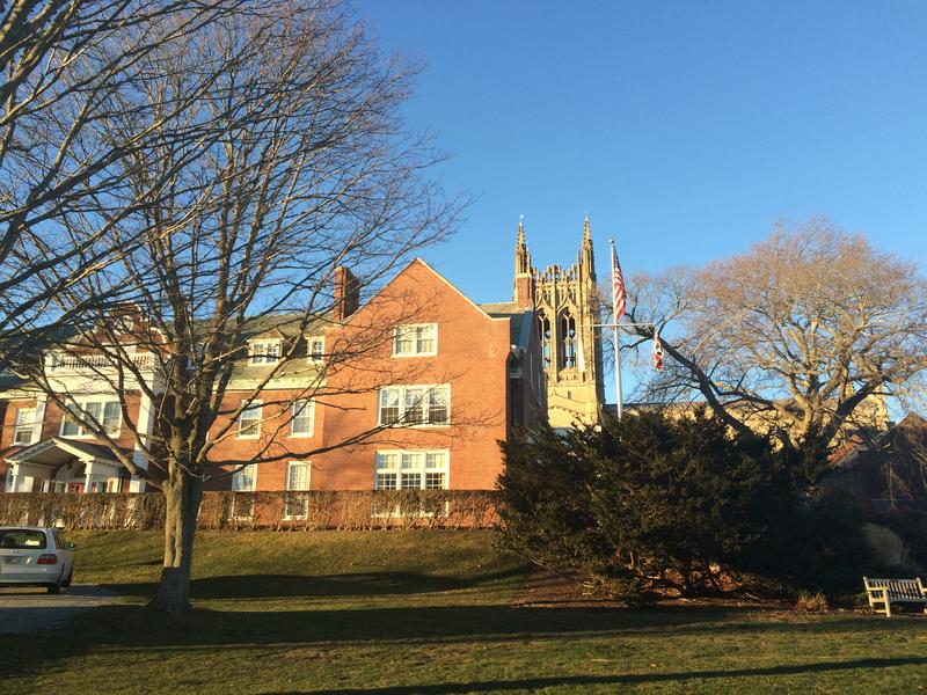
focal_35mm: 29
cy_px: 348
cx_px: 464
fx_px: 777
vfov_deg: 48.2
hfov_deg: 61.7
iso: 32
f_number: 2.2
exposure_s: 1/570
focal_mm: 4.15
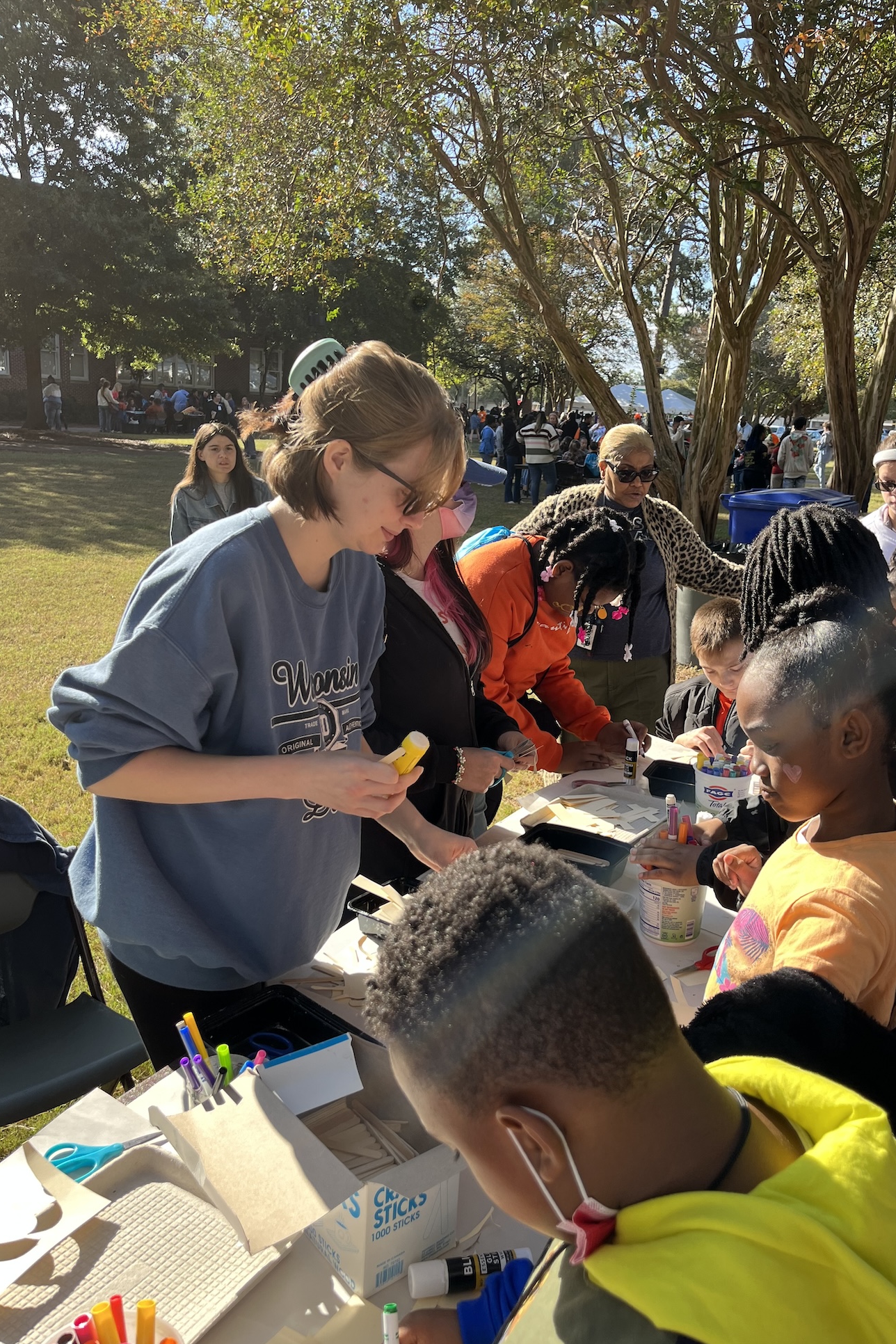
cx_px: 504
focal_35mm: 28
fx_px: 1045
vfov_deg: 65.5
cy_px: 673
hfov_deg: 46.3
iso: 50
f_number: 1.6
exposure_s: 1/639
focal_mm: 5.1
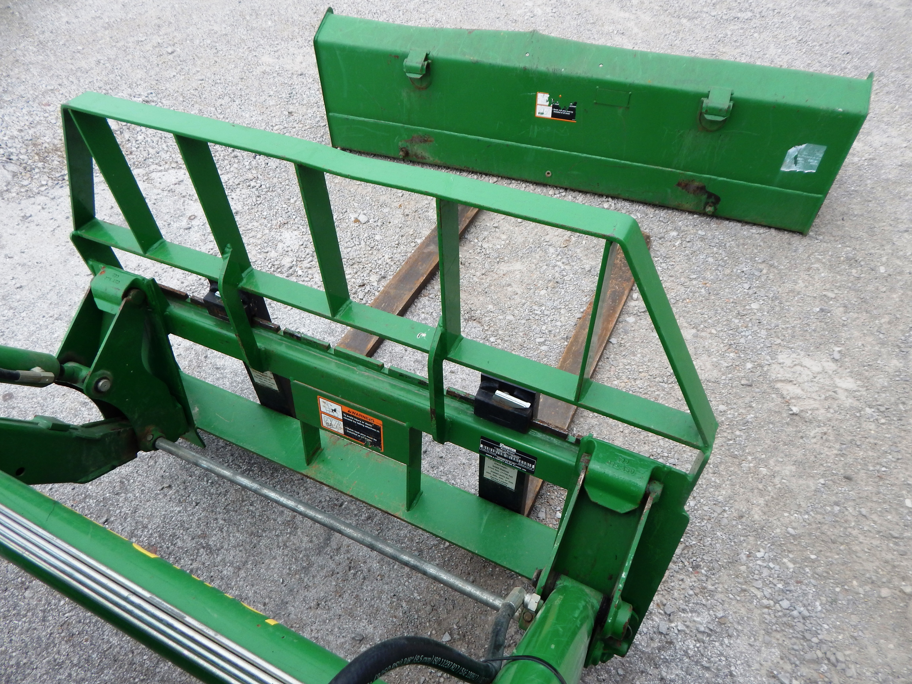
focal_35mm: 22
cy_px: 342
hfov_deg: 76.4
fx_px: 580
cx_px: 456
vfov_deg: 61.1
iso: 125
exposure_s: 1/800
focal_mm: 4
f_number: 3
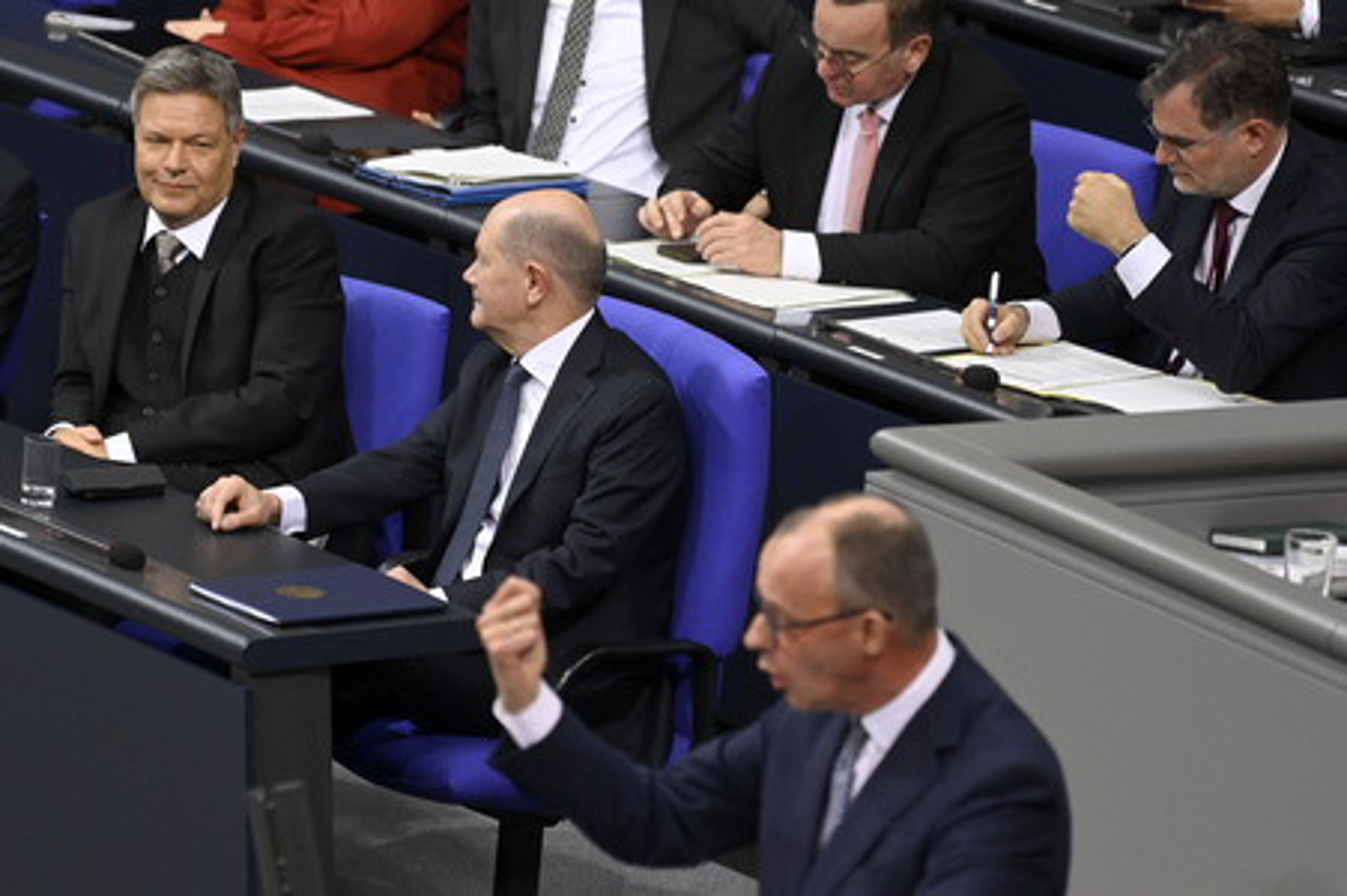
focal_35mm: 310
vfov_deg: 4.4
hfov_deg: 6.7
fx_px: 11590
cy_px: 448
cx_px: 674
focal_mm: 310
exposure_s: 1/400
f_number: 5.6
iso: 10000
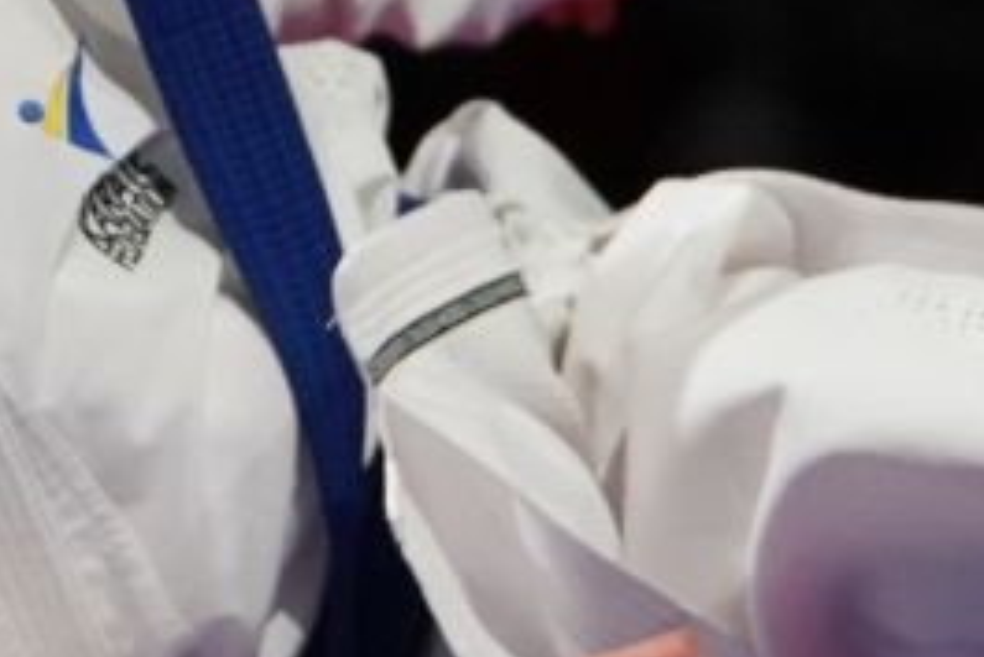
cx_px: 594
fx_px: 37110
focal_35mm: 1357
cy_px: 100
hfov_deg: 1.5
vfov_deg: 1.0
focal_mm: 200
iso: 2500
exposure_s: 1/1000
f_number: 2.8
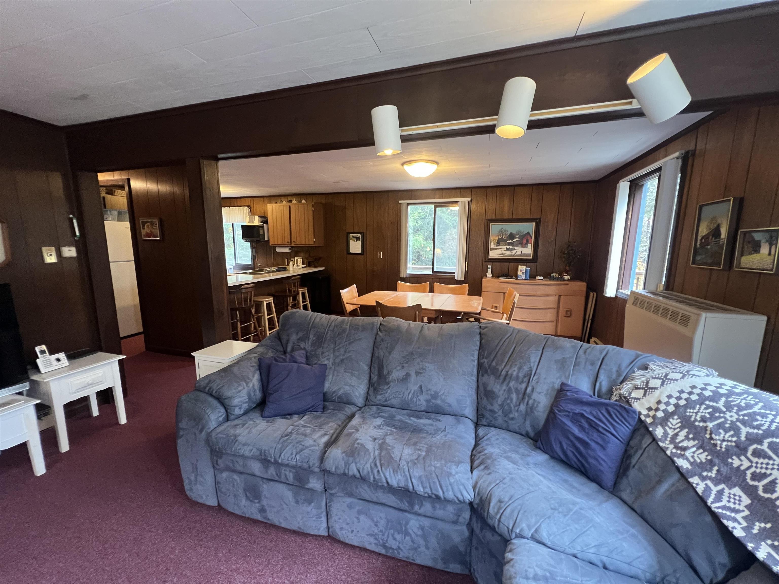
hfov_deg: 106.2
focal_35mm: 13
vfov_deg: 89.9
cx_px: 390
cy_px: 292
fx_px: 293
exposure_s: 1/60
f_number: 1.8
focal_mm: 1.57
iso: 500
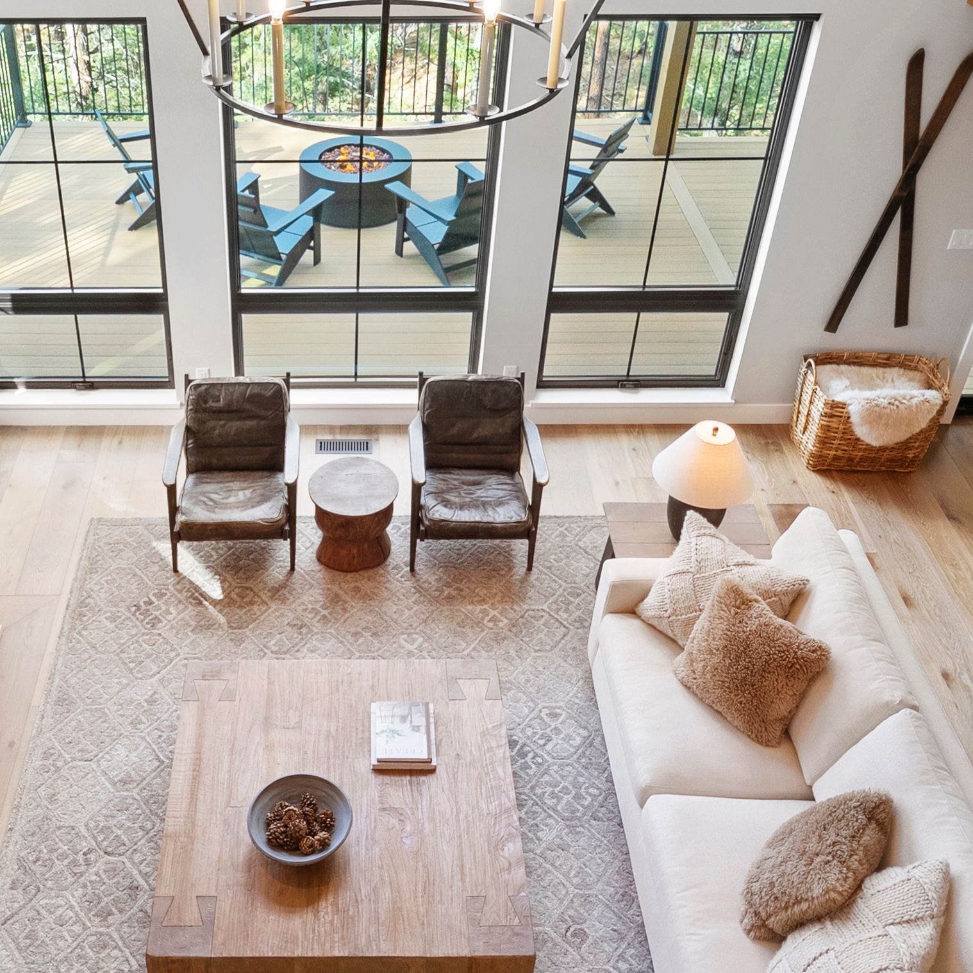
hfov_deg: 42.9
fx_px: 1208
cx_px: 282
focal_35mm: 38
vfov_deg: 43.8
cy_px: 437
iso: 640
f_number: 10
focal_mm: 16
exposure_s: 1/8
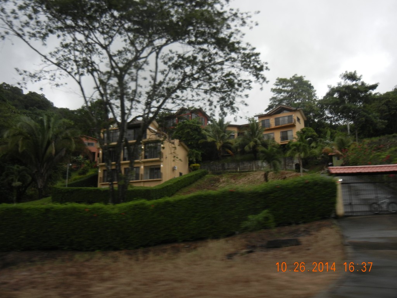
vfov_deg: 41.8
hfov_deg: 54.0
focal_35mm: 34
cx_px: 198
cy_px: 149
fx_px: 390
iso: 160
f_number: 3.6
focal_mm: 6.2
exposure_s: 1/107
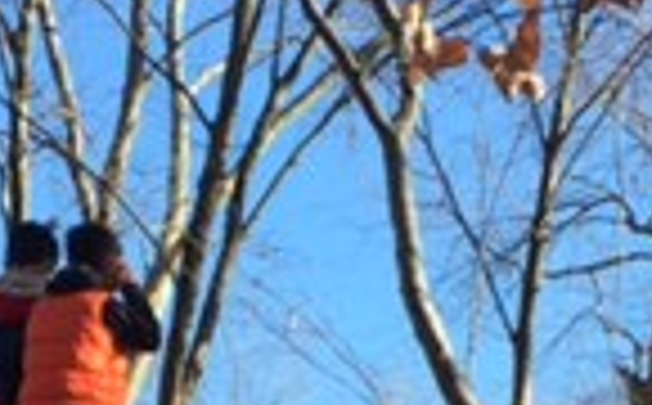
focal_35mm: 136
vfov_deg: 9.2
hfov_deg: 15.4
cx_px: 247
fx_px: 2412
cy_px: 688
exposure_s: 1/638
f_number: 2.2
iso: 32
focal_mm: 4.15
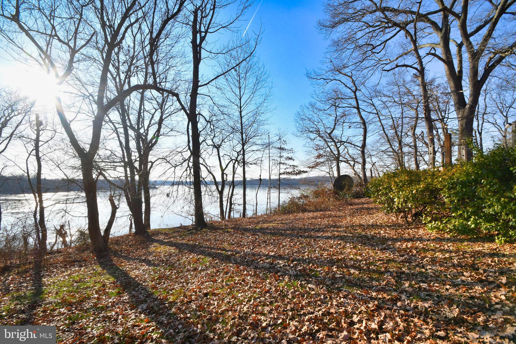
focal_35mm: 15
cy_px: 172
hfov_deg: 100.4
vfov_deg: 77.3
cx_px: 258
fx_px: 215
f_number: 16
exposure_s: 1/250
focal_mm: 10
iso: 400
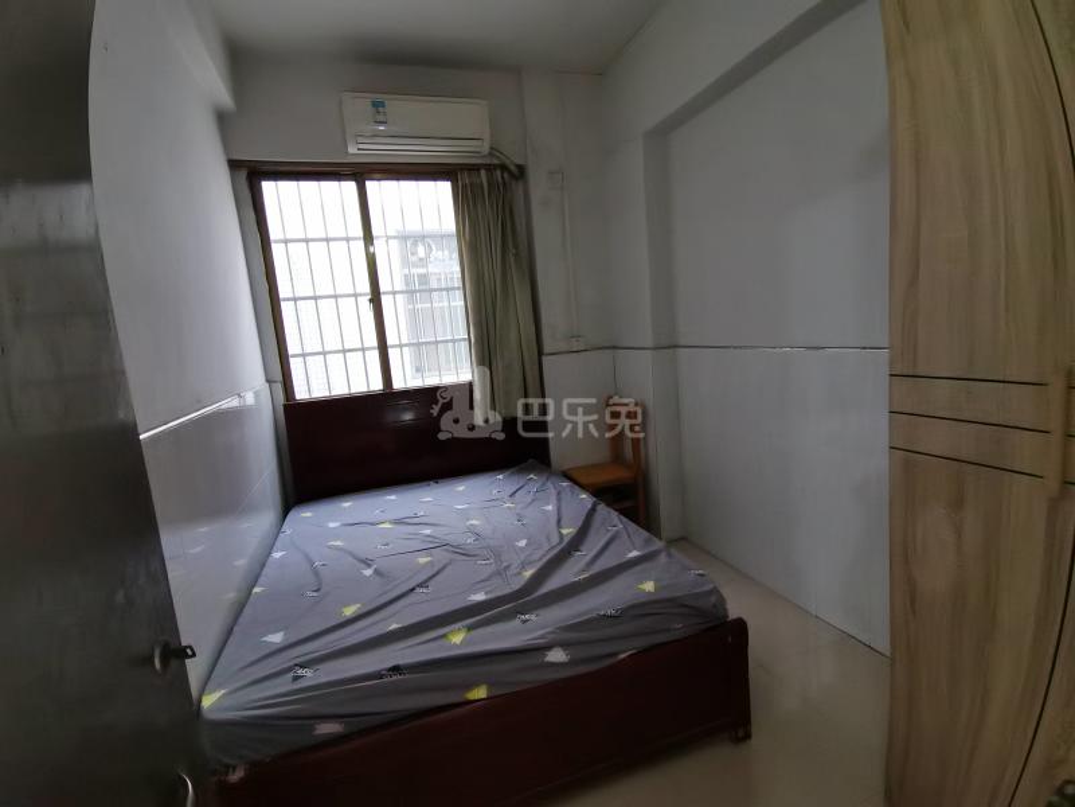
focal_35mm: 17
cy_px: 404
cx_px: 538
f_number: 2.4
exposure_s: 1/33.3
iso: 200
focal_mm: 1.78
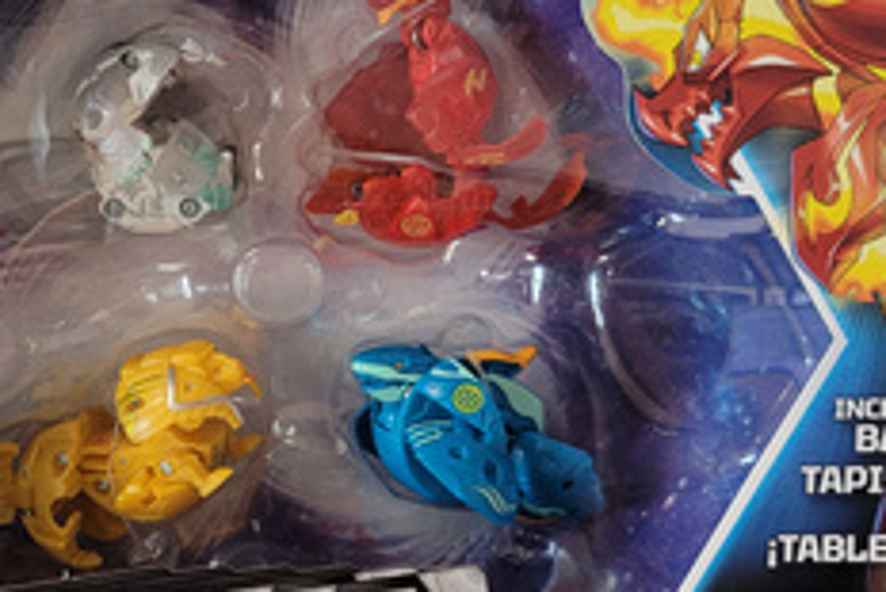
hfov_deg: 28.0
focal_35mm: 70
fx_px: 1724
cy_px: 370
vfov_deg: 19.5
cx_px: 134
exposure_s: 1/100
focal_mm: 5.4
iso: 250
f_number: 1.8
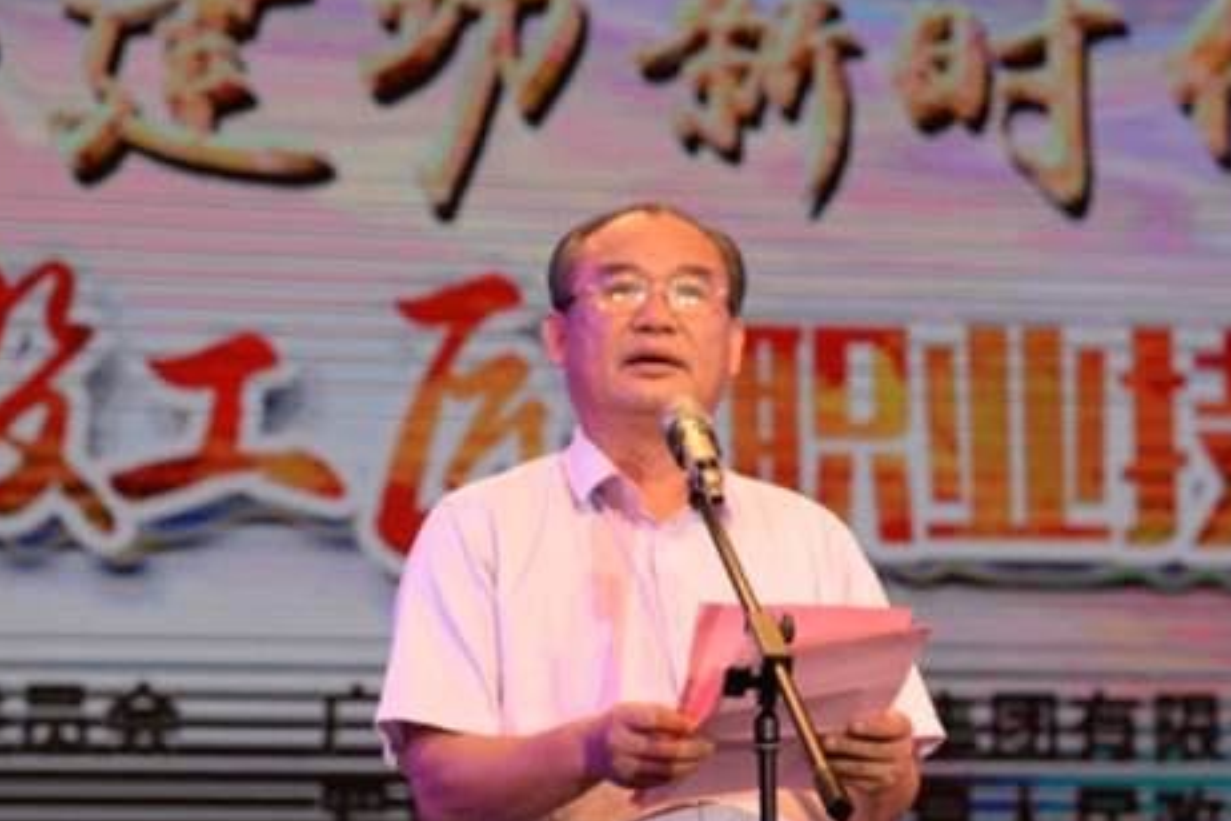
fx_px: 6223
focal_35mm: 182
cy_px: 556
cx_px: 735
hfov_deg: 11.3
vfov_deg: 7.5
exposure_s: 1/1000
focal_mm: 120
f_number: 5
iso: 3600
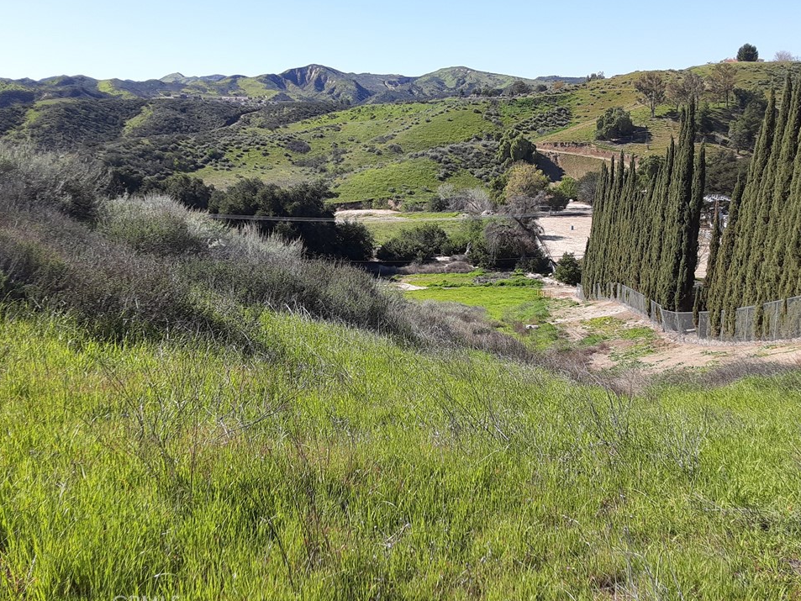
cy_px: 293
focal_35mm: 29
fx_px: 671
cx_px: 388
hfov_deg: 61.6
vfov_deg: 48.2
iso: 40
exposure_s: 1/1044
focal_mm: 2.91
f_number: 1.9
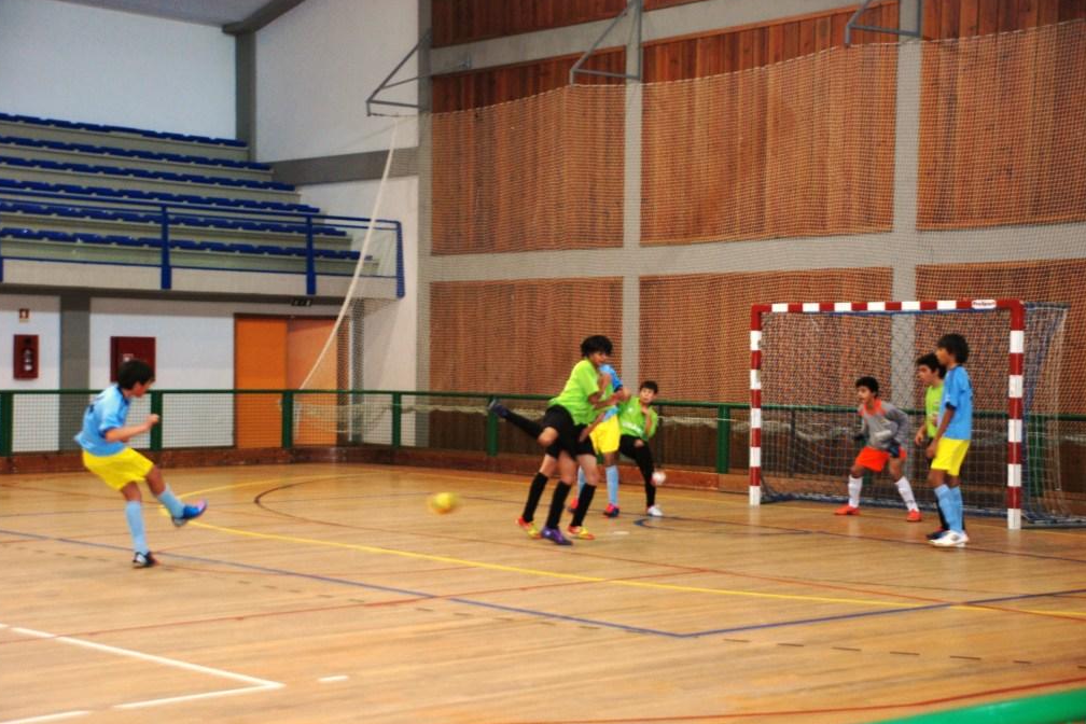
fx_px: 1840
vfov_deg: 22.3
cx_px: 537
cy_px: 360
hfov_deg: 32.9
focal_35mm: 61
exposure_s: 1/60
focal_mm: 40
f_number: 4.5
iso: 280
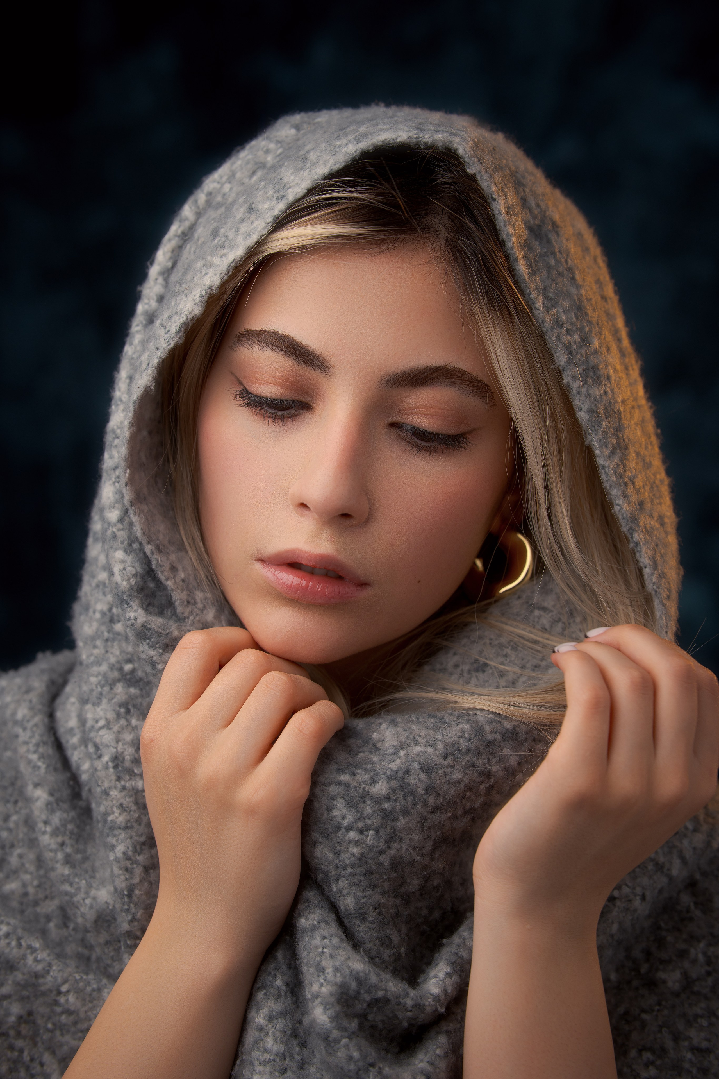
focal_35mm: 85
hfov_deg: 16.1
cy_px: 540
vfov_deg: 23.9
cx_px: 360
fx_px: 2546
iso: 200
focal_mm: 85
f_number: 5
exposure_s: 1/160
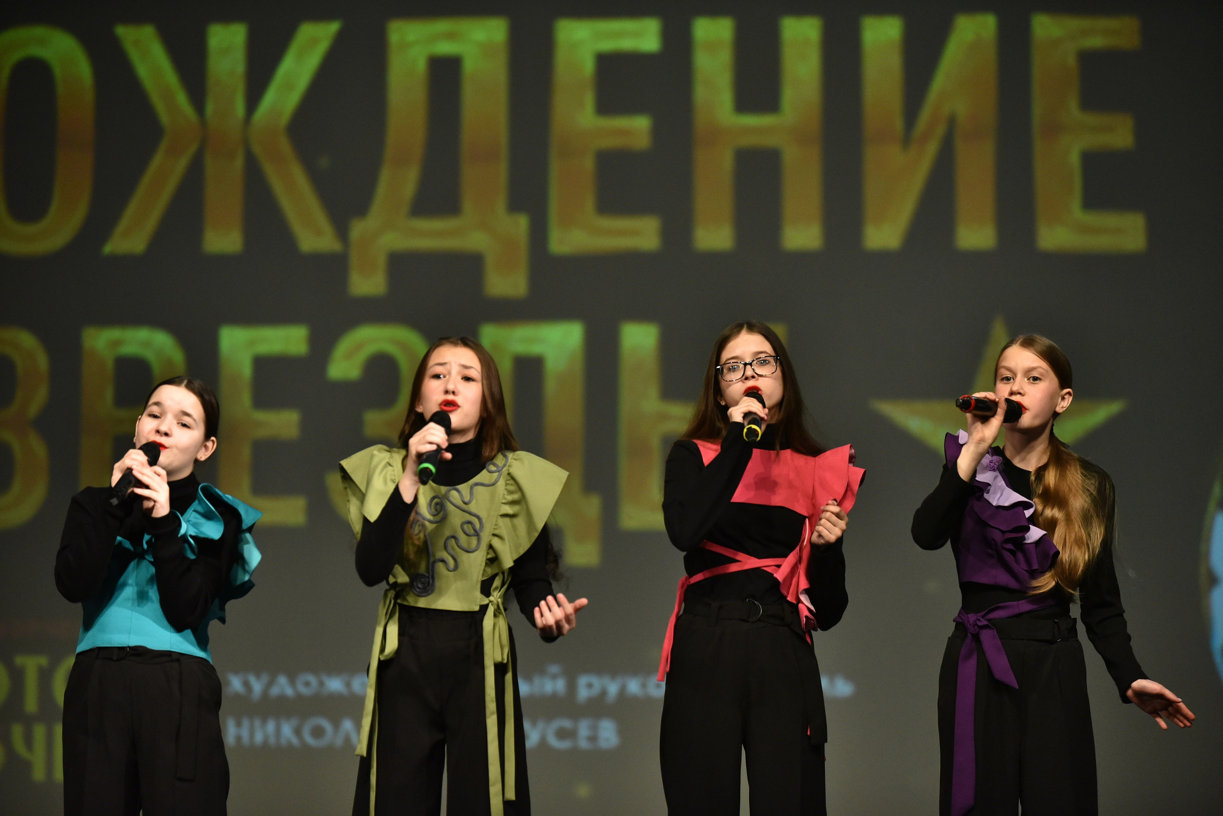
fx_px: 6797
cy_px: 408
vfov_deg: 6.9
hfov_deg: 10.3
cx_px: 612
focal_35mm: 200
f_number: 3.2
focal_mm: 200
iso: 2500
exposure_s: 1/640
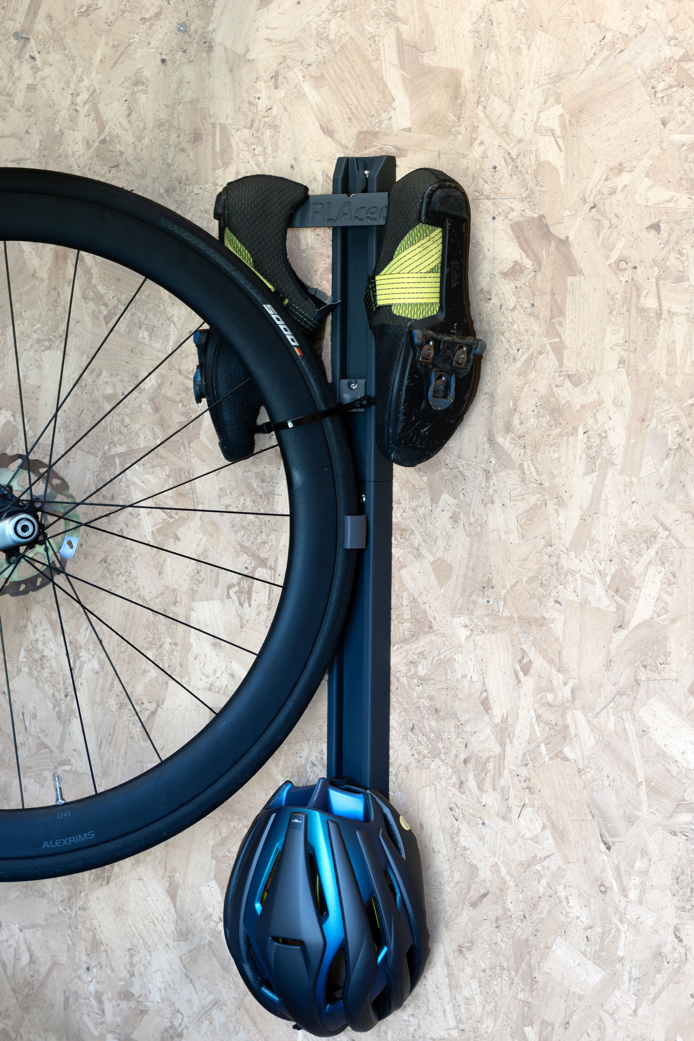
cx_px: 347
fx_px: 2169
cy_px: 520
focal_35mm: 75
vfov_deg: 27.0
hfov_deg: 18.2
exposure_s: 1/25
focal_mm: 50
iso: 125
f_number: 4.5
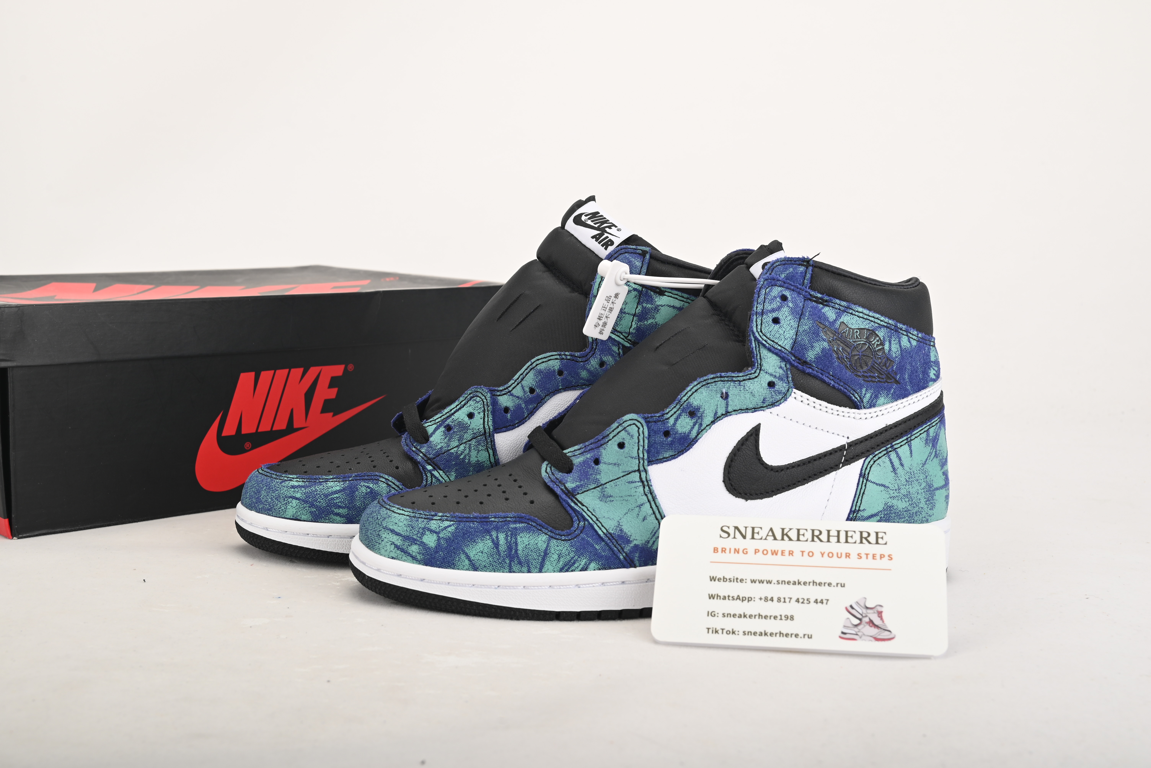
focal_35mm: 46
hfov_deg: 42.7
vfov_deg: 29.3
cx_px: 576
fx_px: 1471
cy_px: 384
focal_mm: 46
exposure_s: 1/200
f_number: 11
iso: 100
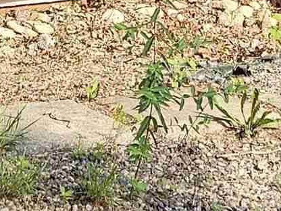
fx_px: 1380
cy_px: -194
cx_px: 103
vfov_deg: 8.3
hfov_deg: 11.6
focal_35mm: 170
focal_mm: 5.4
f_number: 1.8
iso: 25
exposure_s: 1/633
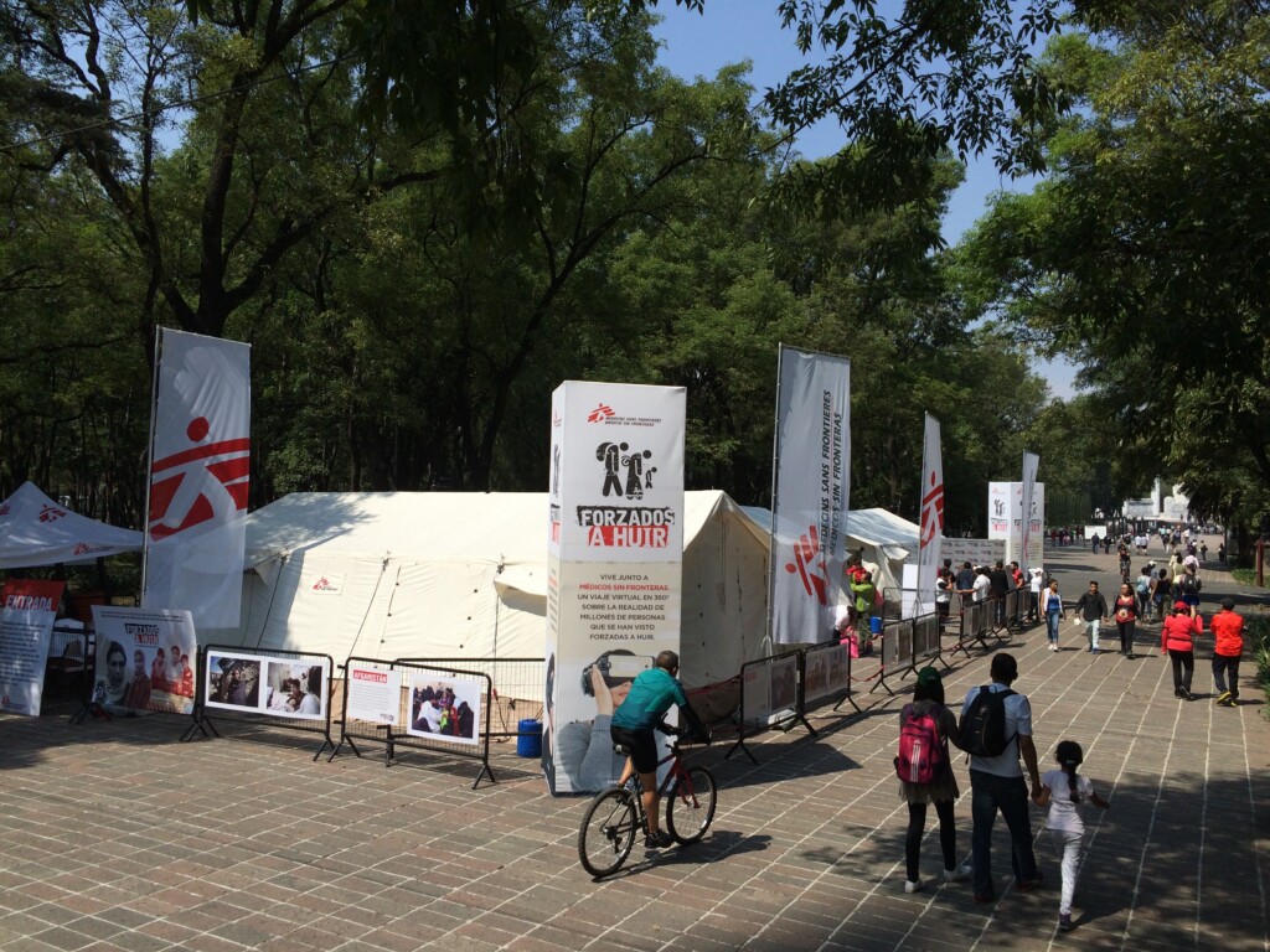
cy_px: 476
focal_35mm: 29
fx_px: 1064
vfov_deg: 48.2
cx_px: 635
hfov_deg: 61.7
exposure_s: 1/2564
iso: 32
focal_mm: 4.15
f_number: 2.2
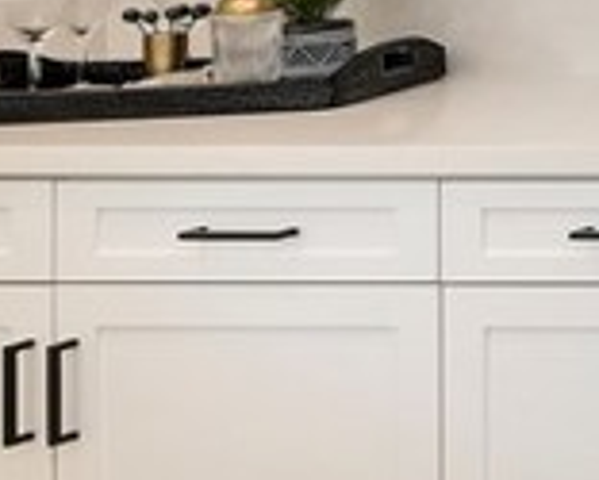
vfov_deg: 16.5
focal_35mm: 86
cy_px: -205
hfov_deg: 11.2
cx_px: 1843
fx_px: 1526
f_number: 10
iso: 500
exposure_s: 1/5
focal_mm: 14
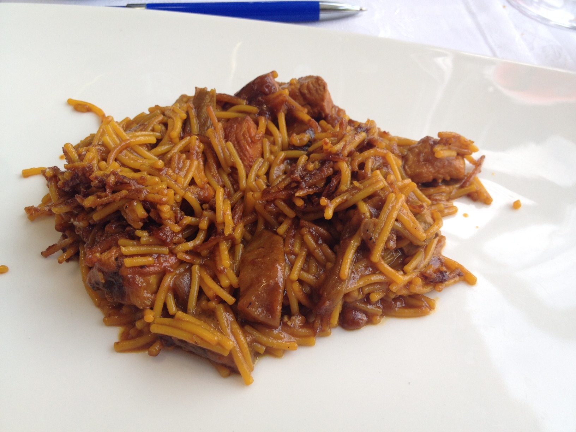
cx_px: 288
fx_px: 582
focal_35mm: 35
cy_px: 216
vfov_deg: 40.7
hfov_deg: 52.6
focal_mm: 4.28
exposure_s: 1/60
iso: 64
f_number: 2.4
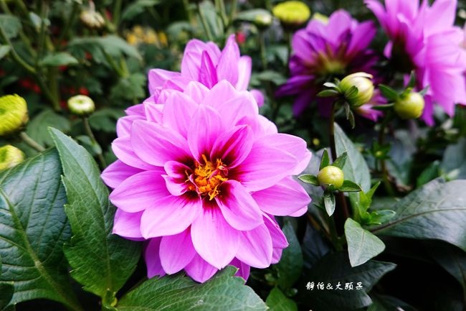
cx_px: 233
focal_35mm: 24
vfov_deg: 53.1
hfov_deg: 73.8
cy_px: 156
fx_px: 311
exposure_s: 1/80
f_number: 2.8
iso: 125
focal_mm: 9.01
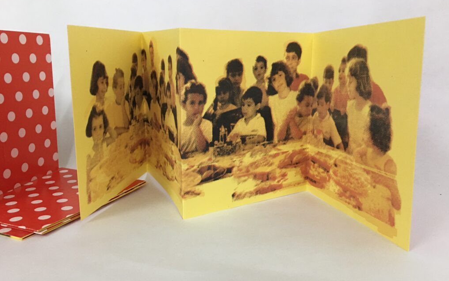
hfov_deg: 61.2
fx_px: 379
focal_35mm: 31
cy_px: 157
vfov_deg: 40.6
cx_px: 226
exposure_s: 1/17
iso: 125
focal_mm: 4.15
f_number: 2.2
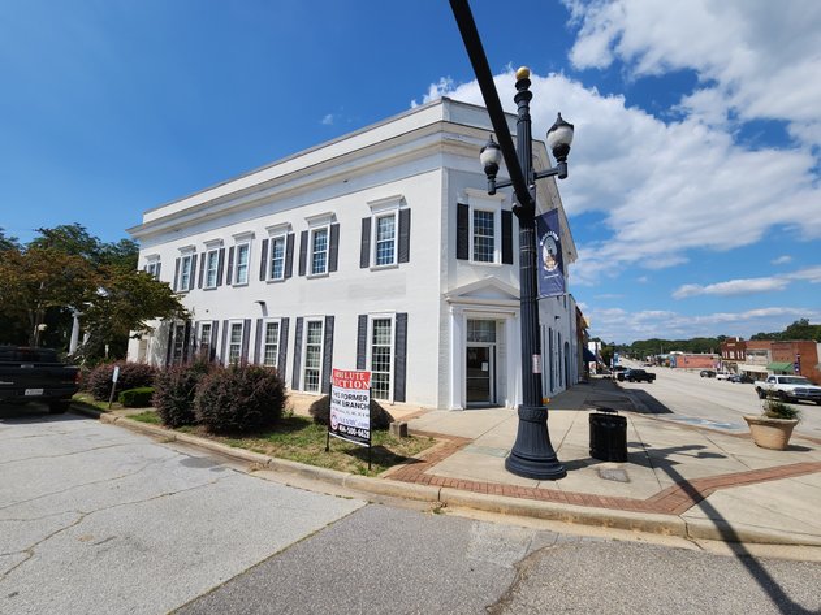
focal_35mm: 13
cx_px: 410
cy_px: 308
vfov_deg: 89.9
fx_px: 308
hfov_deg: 106.2
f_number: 2.2
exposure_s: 1/3109
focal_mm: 2.2
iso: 50
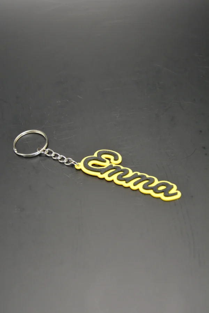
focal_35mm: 60
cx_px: 104
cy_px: 156
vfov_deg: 33.4
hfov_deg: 22.7
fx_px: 522
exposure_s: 1/30
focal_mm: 40
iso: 800
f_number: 4.5
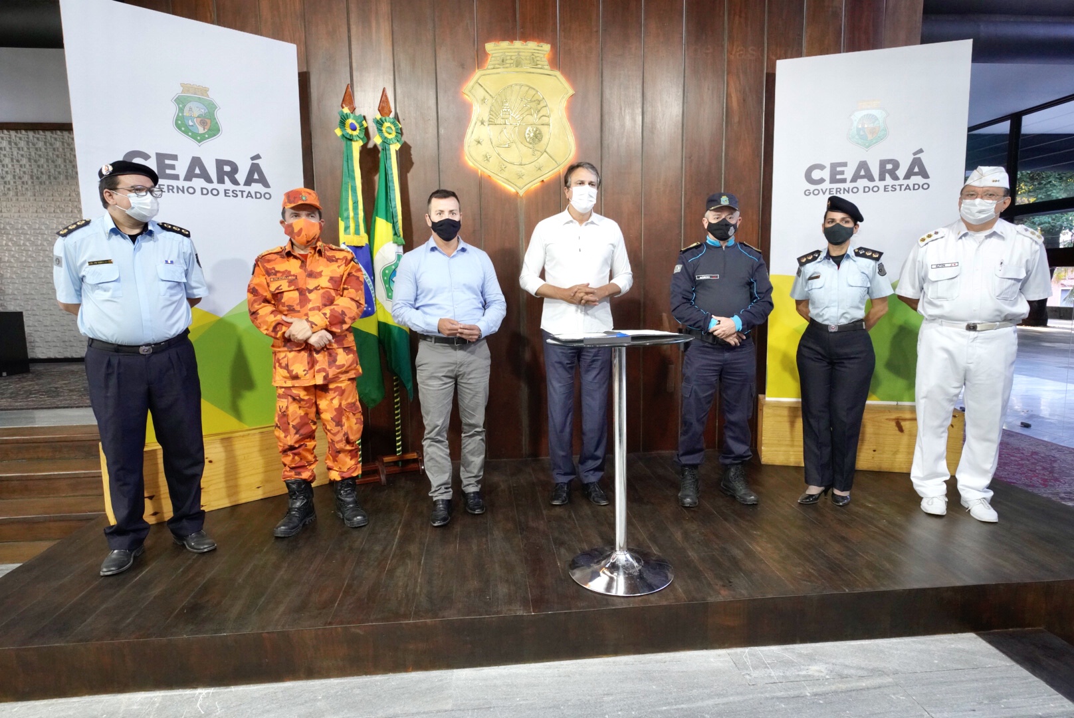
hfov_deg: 83.9
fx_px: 597
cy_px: 359
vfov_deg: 62.0
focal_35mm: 20
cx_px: 537
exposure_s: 1/125
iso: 5000
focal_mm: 20
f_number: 7.1
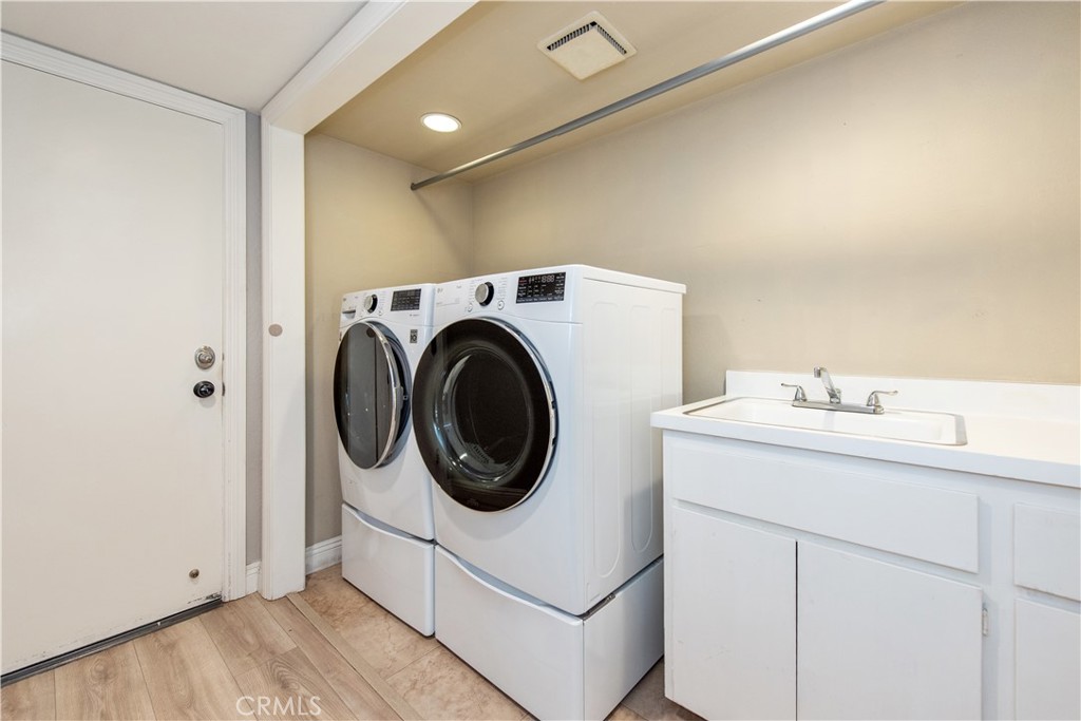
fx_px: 420
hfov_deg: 104.2
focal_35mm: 14
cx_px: 540
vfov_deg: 81.2
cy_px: 360
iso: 800
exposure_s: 1/80
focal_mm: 14
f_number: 4.5
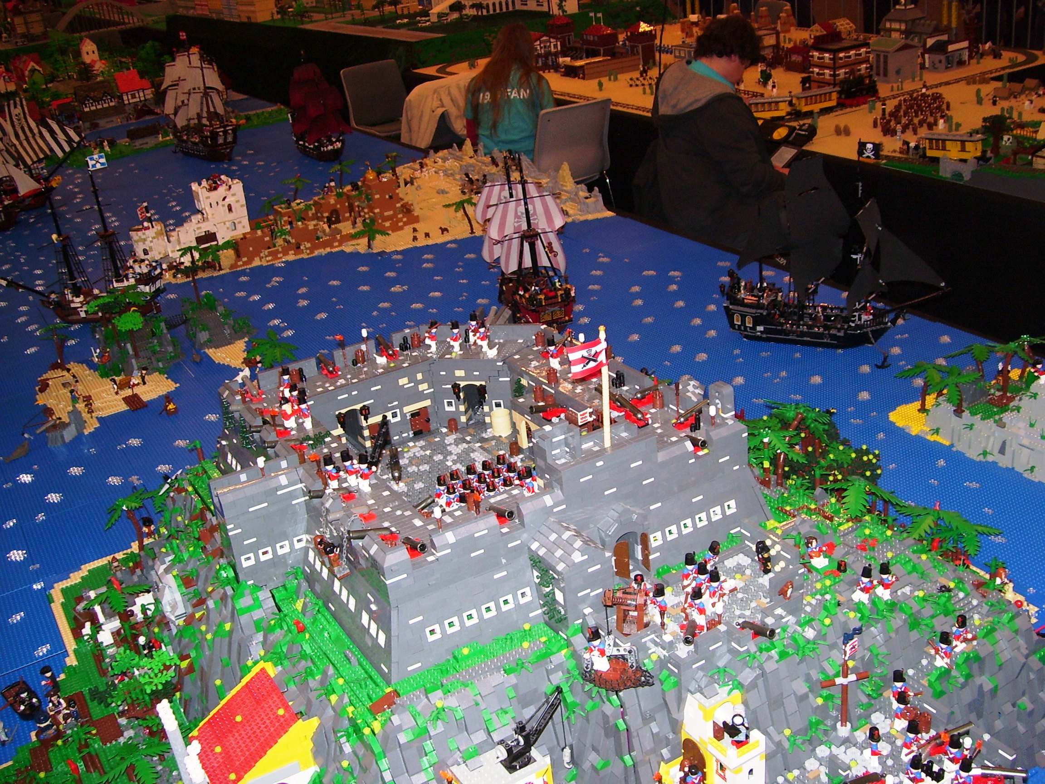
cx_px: 522
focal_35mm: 36
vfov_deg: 39.7
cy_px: 392
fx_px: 1087
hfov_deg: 51.4
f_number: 2.7
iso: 80
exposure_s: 1/60
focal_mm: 6
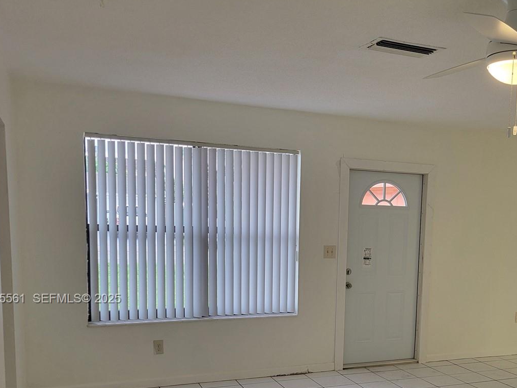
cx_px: 370
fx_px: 612
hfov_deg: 44.6
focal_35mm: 41
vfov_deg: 34.3
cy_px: 299
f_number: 1.8
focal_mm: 5.4
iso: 125
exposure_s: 1/120
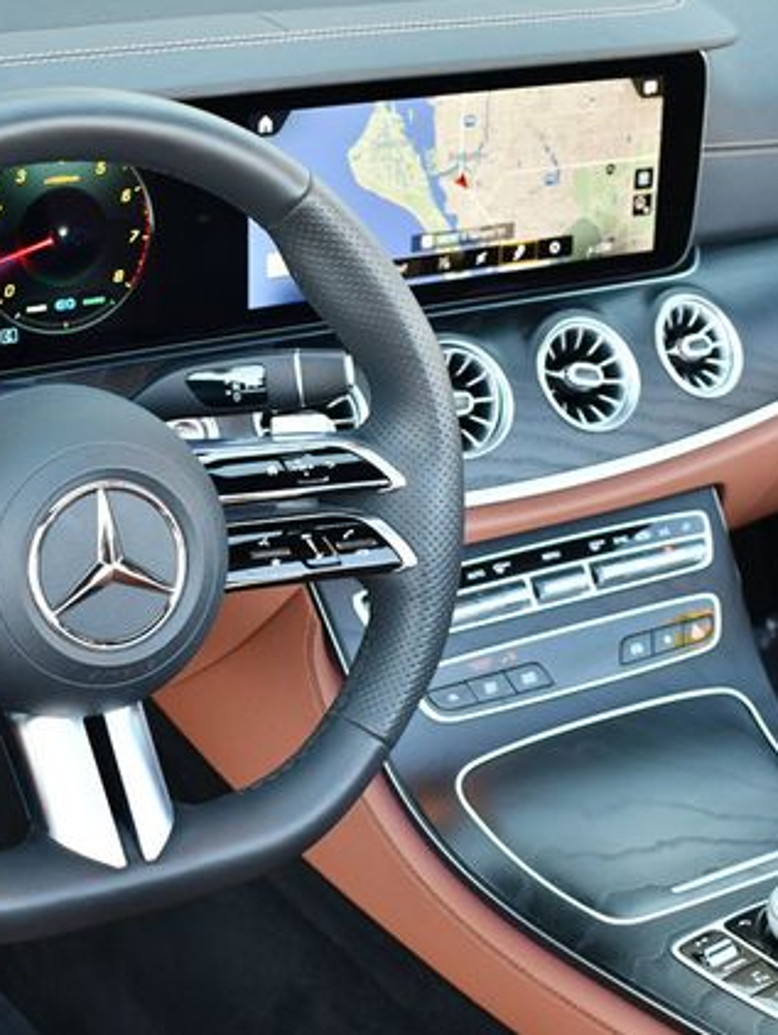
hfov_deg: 20.9
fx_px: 2096
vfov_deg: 27.8
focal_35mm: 70
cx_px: 243
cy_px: 515
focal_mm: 24
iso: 800
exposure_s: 1/160
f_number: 3.8
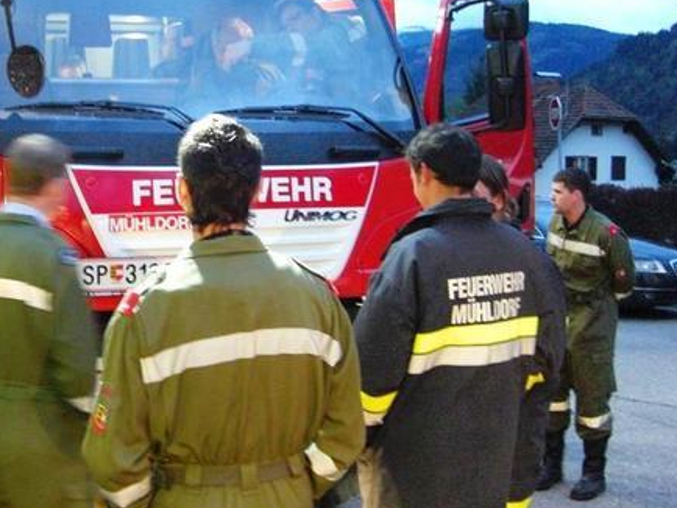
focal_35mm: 56
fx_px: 1096
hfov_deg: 33.8
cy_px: 229
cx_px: 186
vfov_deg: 26.1
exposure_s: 1/20
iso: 800
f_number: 2.8
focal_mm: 7.9
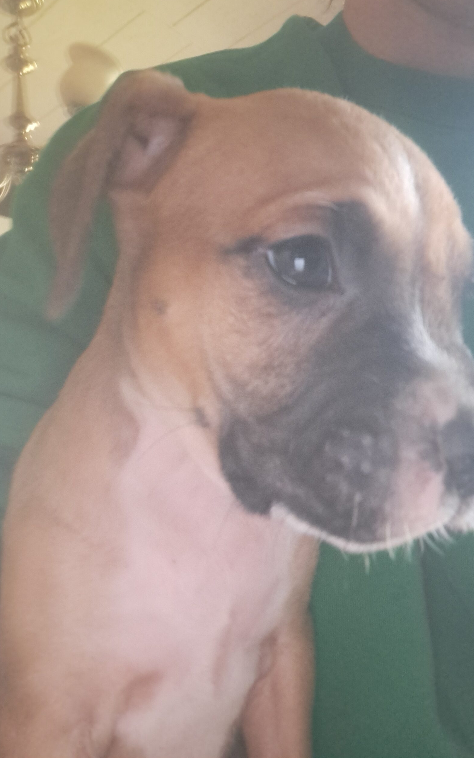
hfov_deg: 45.9
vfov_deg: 68.4
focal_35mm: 27
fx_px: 558
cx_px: 263
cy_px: 372
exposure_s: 1/25
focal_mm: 3.72
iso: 686
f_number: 2.2
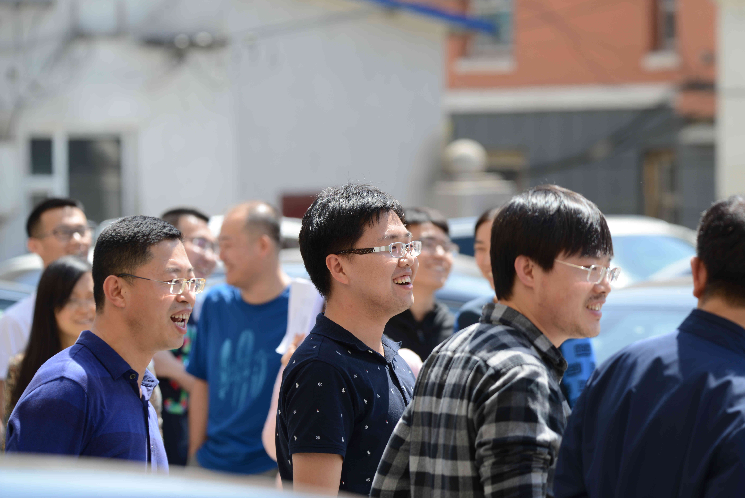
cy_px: 249
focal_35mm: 250
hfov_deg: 8.2
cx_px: 372
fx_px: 5175
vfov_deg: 5.5
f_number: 7.1
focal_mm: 250
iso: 200
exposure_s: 1/250
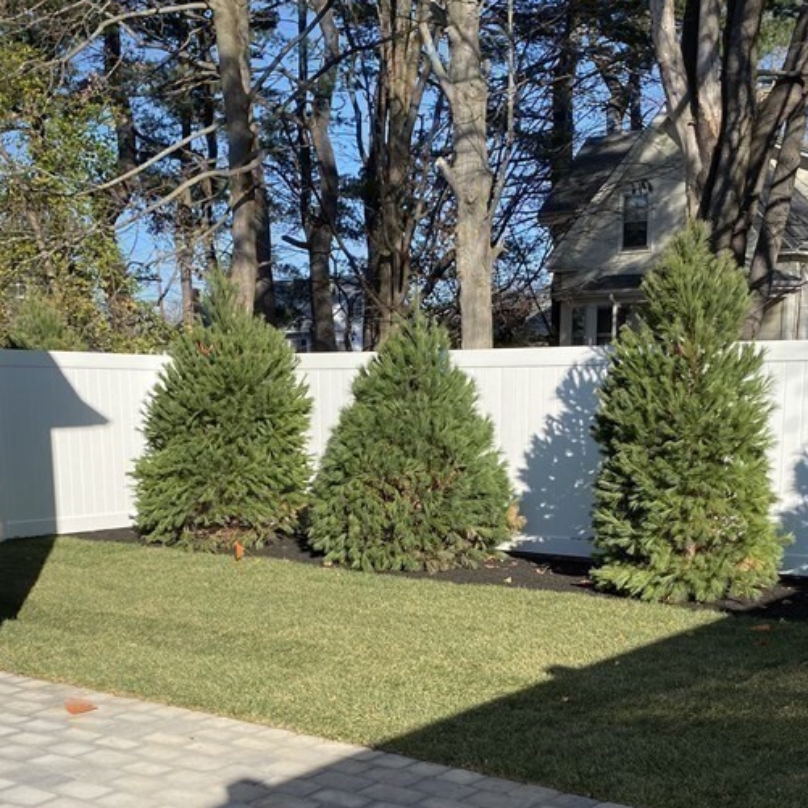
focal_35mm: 47
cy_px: 600
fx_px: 1241
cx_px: 374
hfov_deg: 36.0
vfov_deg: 35.3
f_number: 1.8
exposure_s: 1/2463
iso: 32
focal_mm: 4.25
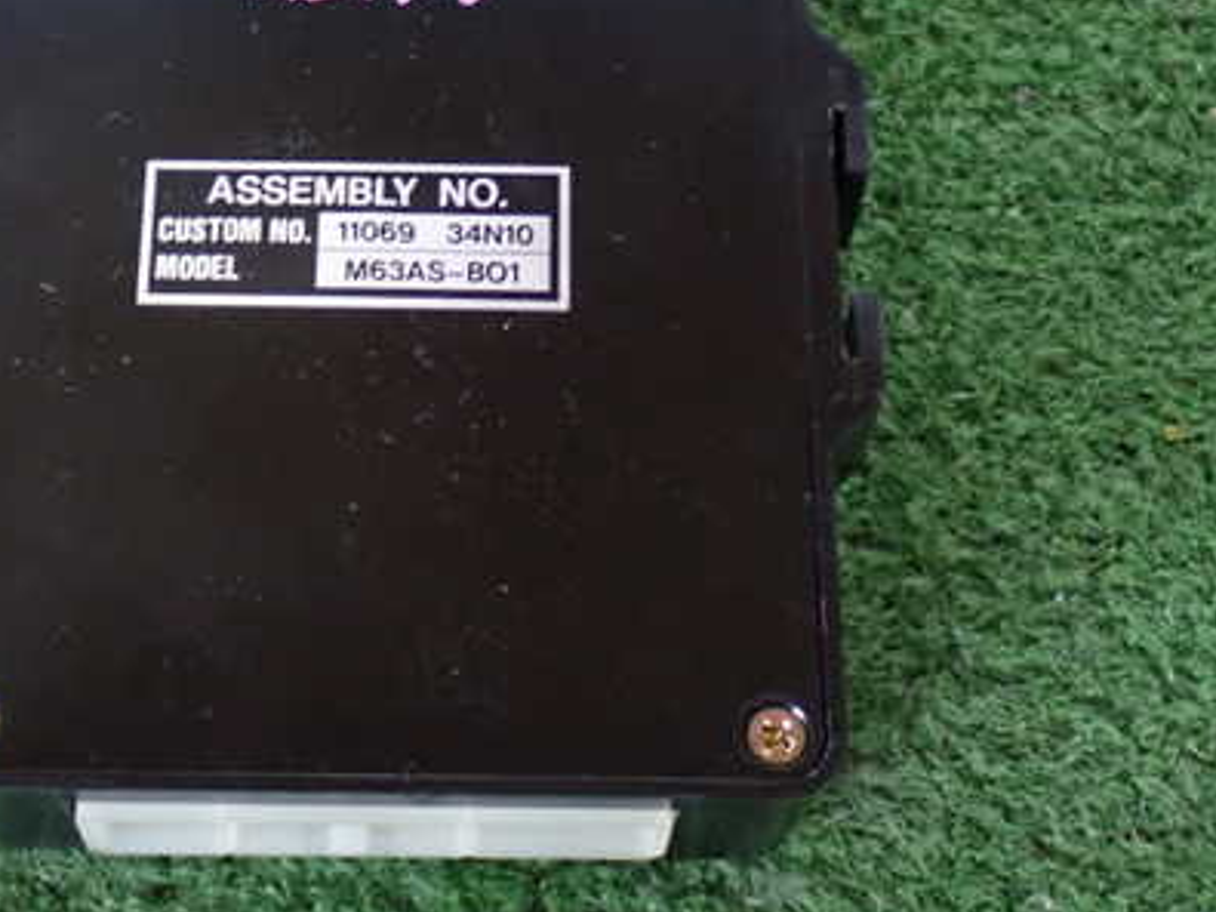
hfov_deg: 25.5
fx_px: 2669
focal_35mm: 76
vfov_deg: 19.3
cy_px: 333
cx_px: 397
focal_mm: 9.01
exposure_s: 1/13
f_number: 3.2
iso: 1000
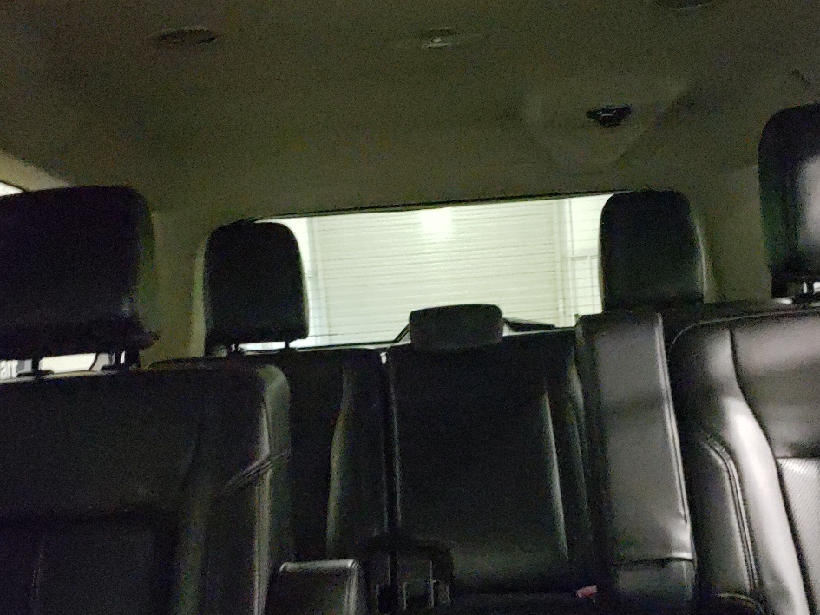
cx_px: 496
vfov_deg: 32.5
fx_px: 1042
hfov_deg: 42.7
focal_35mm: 44
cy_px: 432
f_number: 1.5
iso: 2382
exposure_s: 1/24
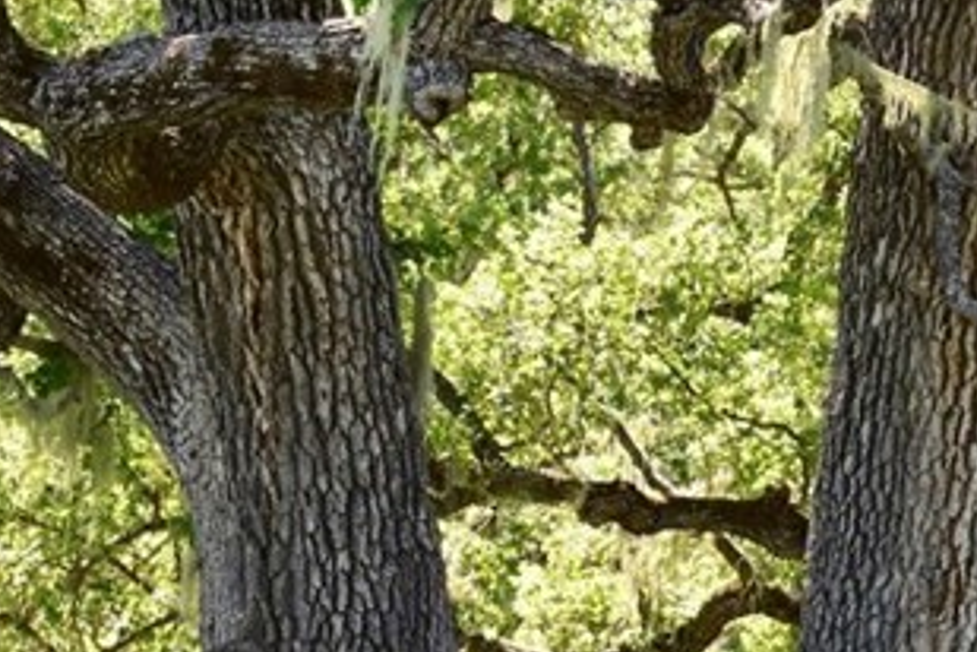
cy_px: 799
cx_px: 1164
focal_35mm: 274
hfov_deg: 7.5
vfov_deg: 5.0
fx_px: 7426
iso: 400
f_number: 9
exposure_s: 1/160
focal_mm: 55
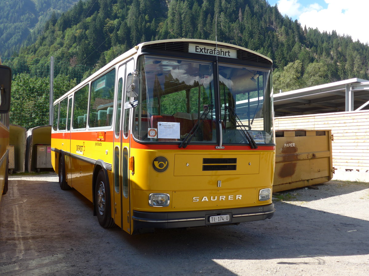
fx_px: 384
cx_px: 184
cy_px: 138
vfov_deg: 39.7
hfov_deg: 51.4
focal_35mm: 36
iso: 80
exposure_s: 1/640
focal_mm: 7.5
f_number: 2.8
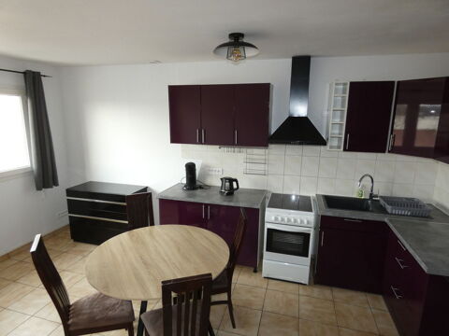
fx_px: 259
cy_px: 168
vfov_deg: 66.0
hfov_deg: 81.7
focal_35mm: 20
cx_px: 224
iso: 250
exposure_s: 1/60
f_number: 2.8
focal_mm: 3.6
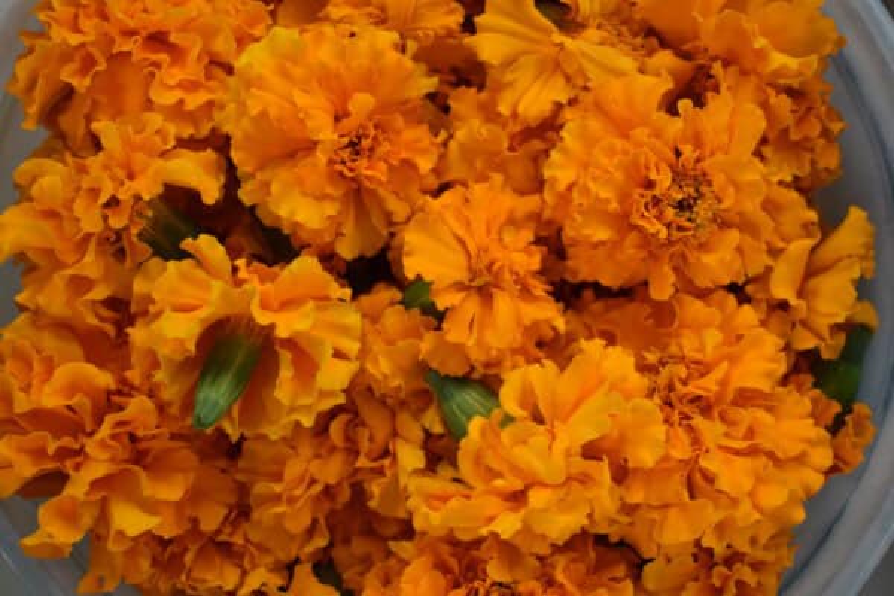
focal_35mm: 51
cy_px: 298
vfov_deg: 26.5
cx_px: 447
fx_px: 1266
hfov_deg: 38.9
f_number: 5
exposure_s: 1/100
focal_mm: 34
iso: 400
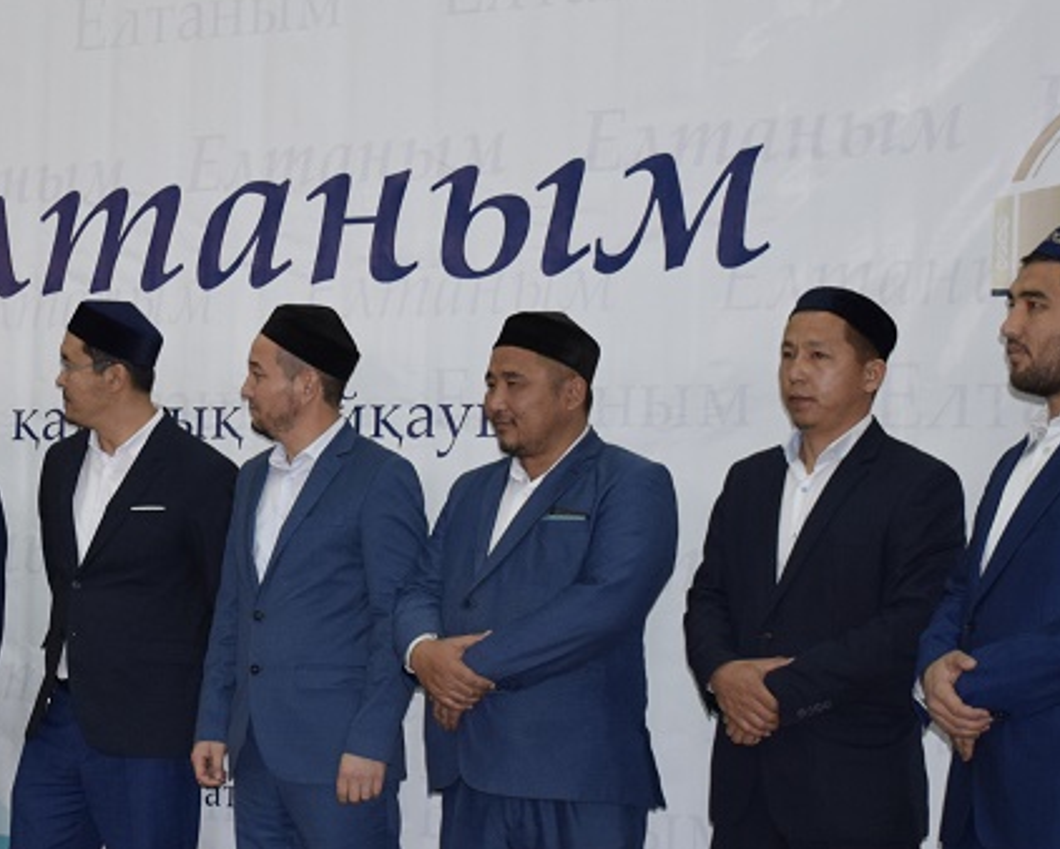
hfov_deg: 19.6
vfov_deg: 16.0
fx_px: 3013
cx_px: 111
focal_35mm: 96
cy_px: 414
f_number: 4
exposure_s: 1/60
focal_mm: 32
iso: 1100
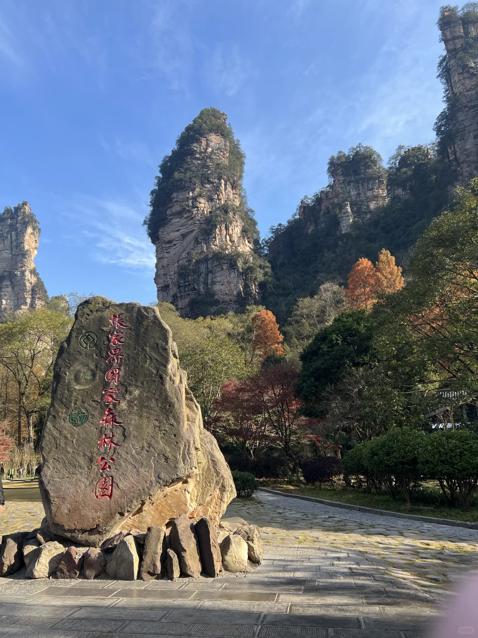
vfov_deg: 67.3
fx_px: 479
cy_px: 319
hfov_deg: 53.1
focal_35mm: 26
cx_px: 239
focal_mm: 5.7
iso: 50
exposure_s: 1/1449
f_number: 1.5
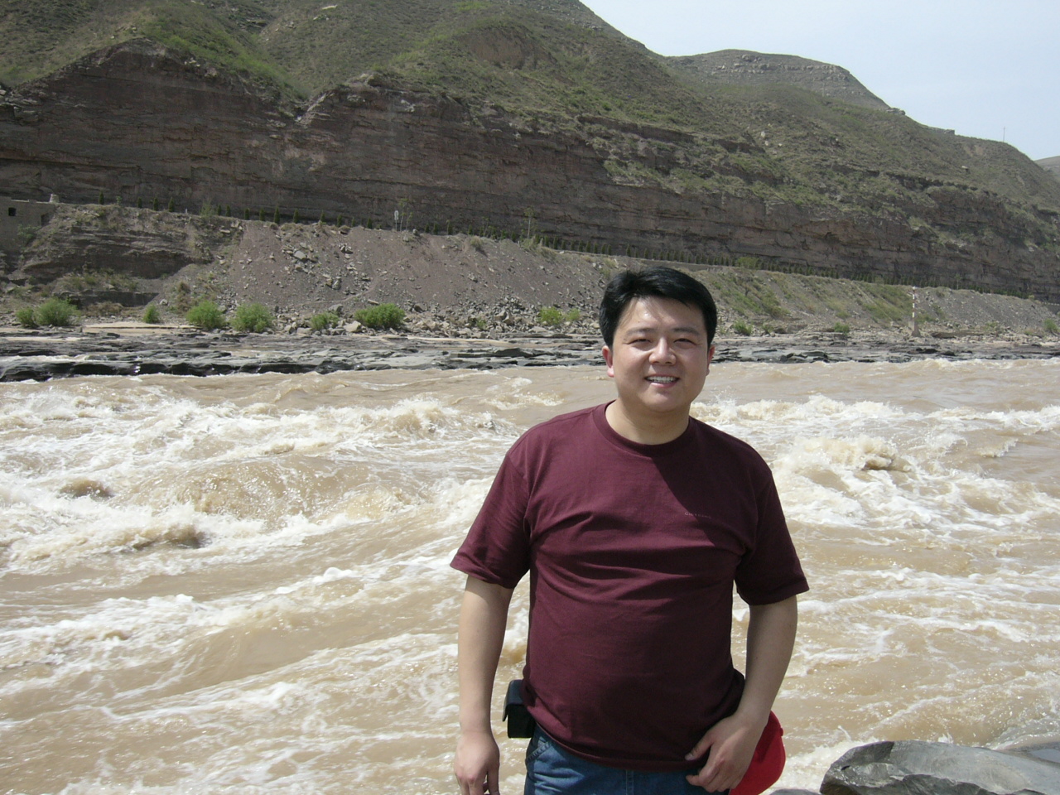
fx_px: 1164
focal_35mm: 38
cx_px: 530
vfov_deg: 37.7
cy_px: 398
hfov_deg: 49.0
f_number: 8.3
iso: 100
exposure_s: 1/200
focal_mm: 6.3
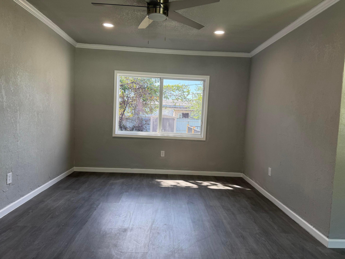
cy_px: 130
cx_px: 172
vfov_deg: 56.8
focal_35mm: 24
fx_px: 239
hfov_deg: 71.6
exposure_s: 1/203
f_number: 1.78
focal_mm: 6.76
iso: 125
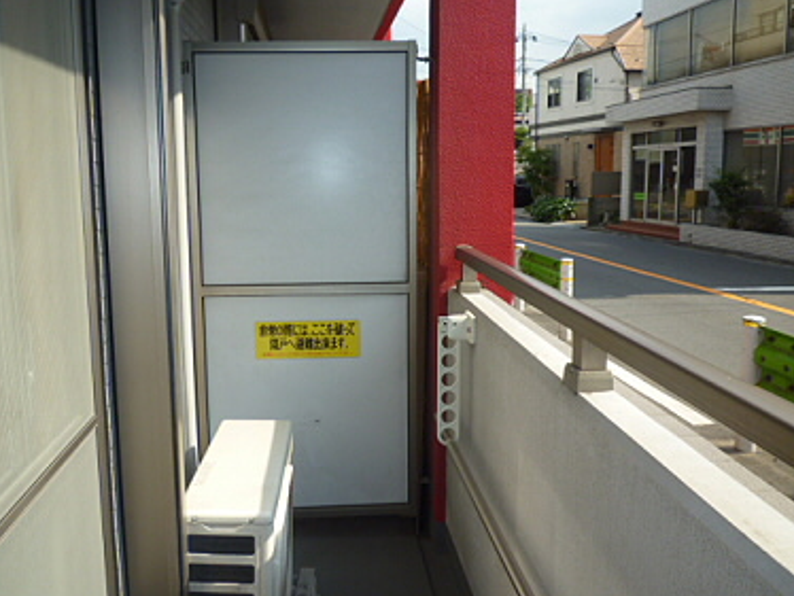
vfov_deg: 46.8
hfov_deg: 59.8
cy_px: 264
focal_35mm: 30
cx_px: 356
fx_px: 689
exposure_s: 1/500
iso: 100
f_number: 3.2
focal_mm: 4.4
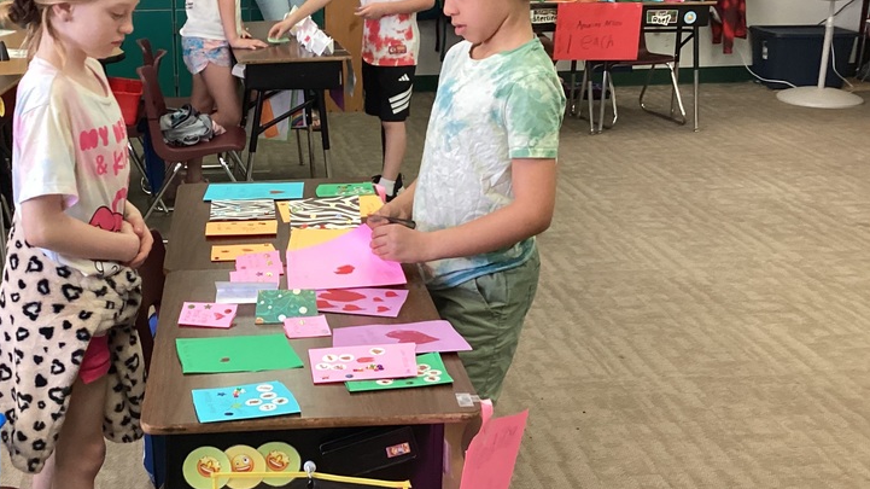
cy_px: 213
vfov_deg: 24.9
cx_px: 265
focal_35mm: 48
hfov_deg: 42.1
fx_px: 1107
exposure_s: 1/60
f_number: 2.4
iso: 250
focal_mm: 3.3
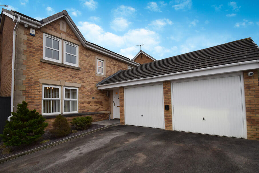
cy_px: 95
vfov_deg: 70.3
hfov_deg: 93.2
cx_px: 123
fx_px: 122
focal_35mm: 17
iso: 400
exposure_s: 1/125
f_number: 5.6
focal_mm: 10
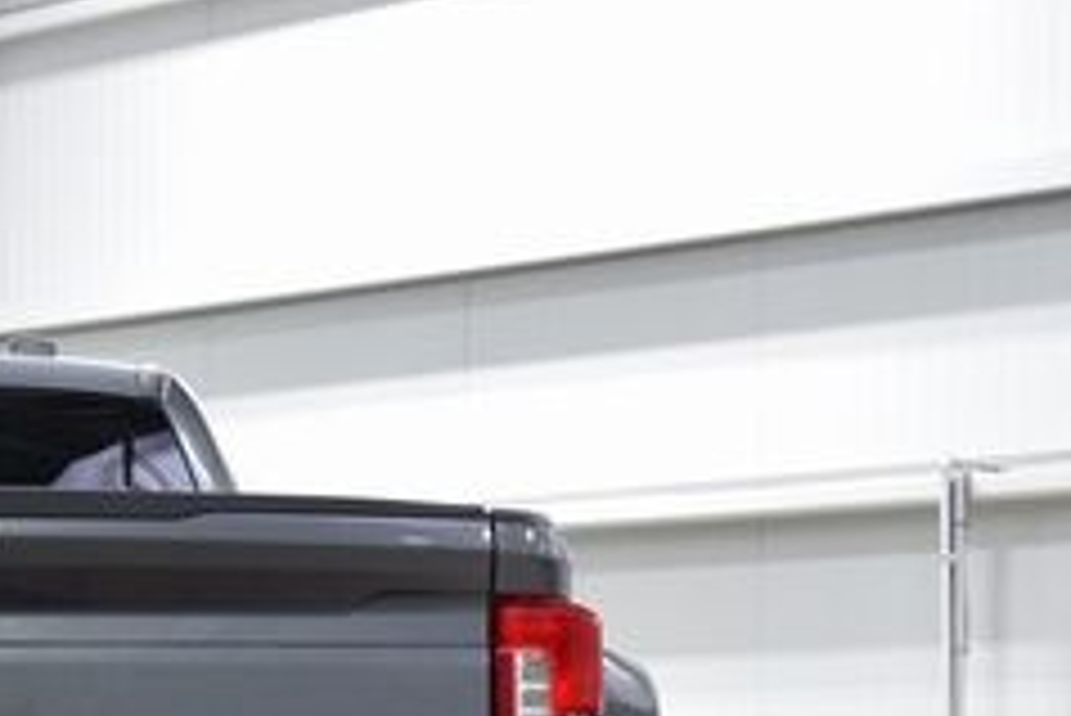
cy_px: 939
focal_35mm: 137
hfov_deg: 14.5
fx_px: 4078
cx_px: -189
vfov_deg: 9.8
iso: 640
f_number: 6.3
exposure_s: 1/15
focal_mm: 34
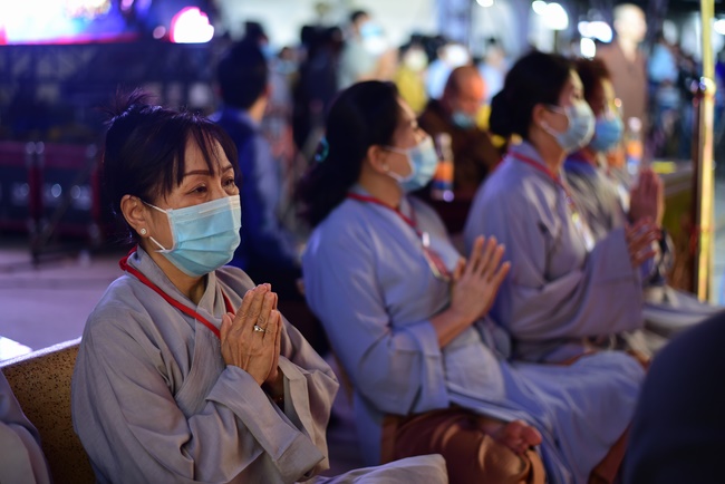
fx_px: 1007
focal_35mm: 50
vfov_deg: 27.0
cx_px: 362
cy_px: 242
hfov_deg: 39.6
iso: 800
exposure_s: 1/30
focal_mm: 50
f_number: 1.8
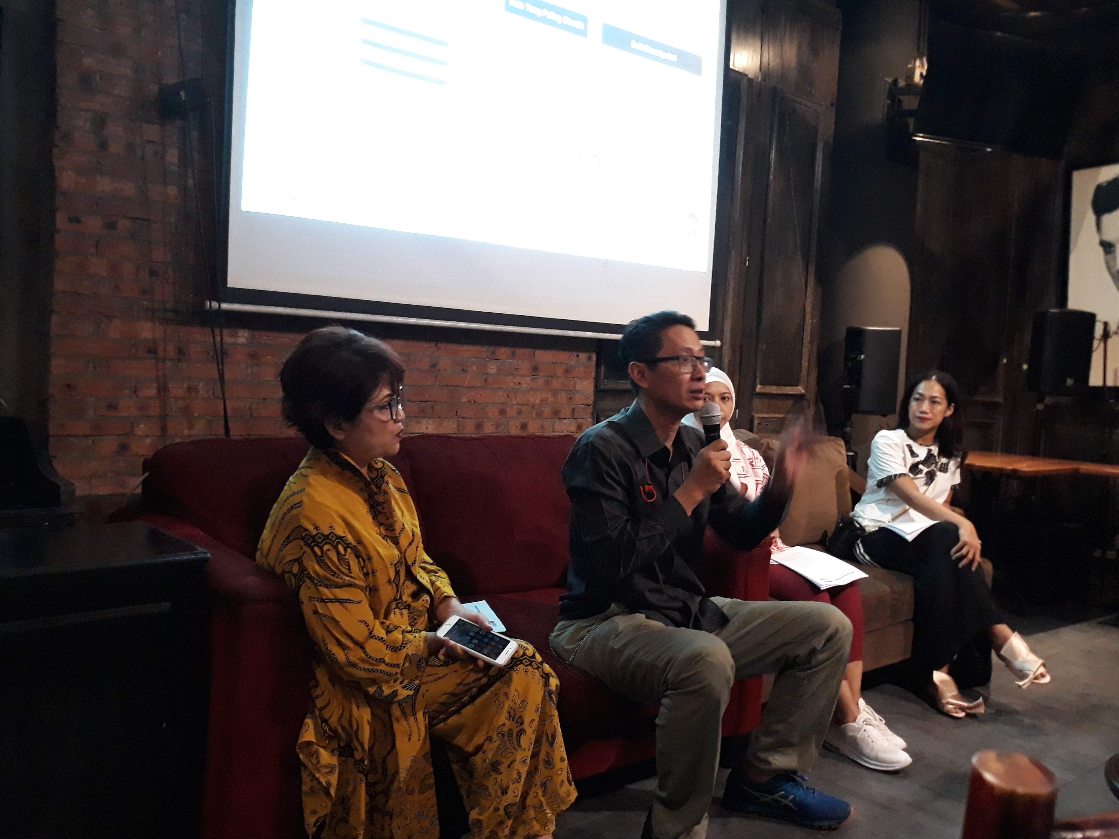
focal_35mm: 28
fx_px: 905
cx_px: 569
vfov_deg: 49.7
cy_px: 417
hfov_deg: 63.4
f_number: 1.7
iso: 400
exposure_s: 1/25
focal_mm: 3.71
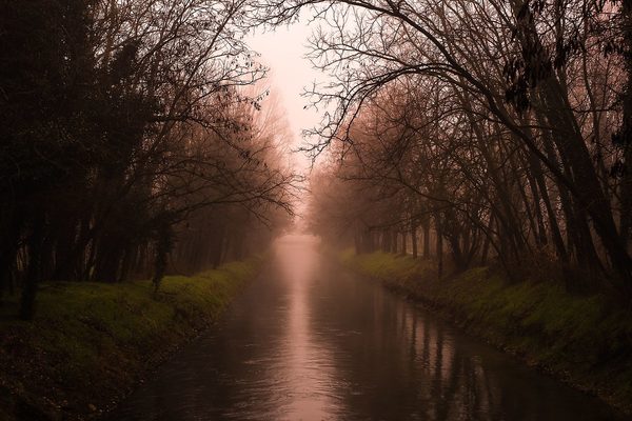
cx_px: 316
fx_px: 913
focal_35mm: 52
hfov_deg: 38.2
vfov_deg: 26.0
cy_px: 210
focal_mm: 52
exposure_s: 1/125
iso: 100
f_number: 9
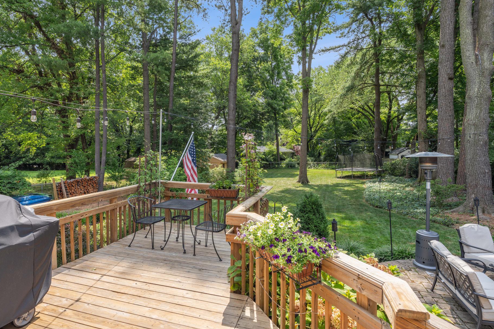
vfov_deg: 64.4
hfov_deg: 86.6
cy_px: 181
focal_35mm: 19
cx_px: 221
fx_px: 261
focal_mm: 17
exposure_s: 1/125
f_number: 8
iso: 200
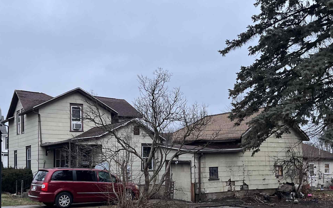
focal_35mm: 44
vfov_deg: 28.9
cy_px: 148
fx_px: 399
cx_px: 173
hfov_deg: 45.3
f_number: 1.6
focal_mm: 5.1
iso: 200
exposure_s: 1/60
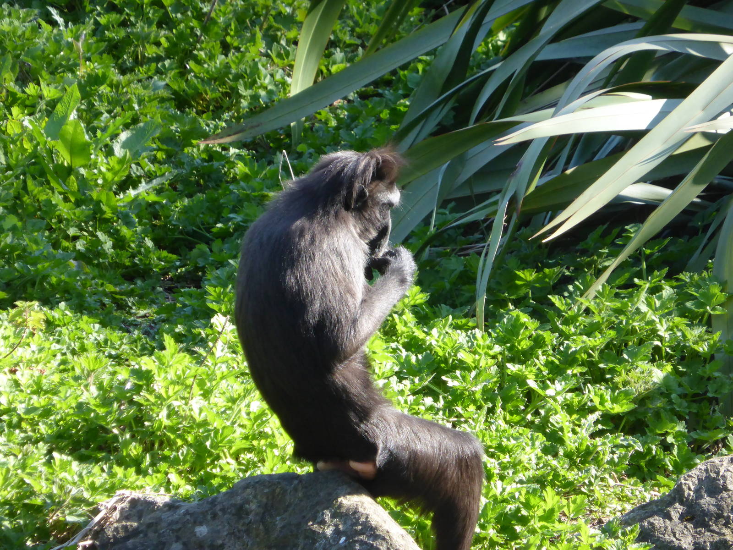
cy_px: 275
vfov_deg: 3.9
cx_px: 366
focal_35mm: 386
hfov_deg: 5.1
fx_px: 8174
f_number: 5.9
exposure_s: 1/200
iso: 320
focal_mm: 62.5
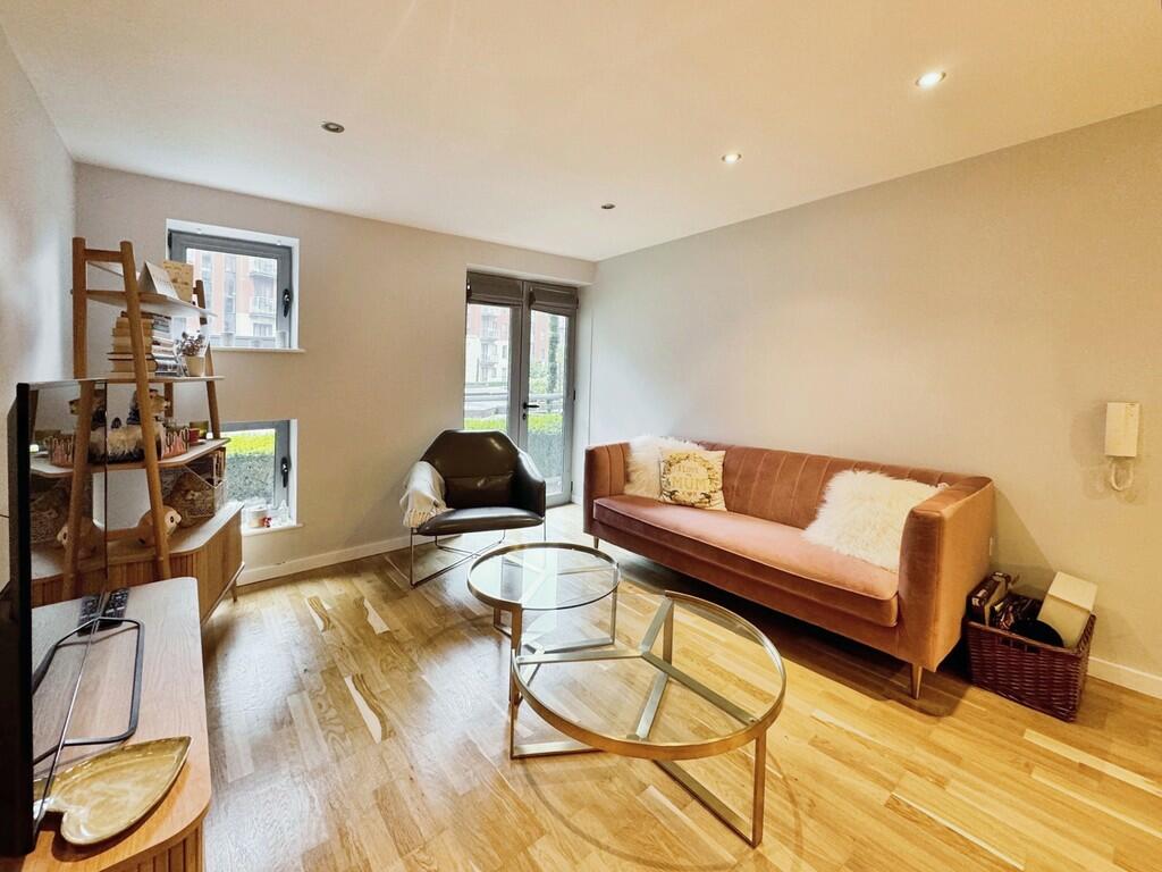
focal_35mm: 14
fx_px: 470
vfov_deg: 85.7
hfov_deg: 102.1
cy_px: 436
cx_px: 581
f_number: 2.2
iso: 200
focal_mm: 2.22
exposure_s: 1/50
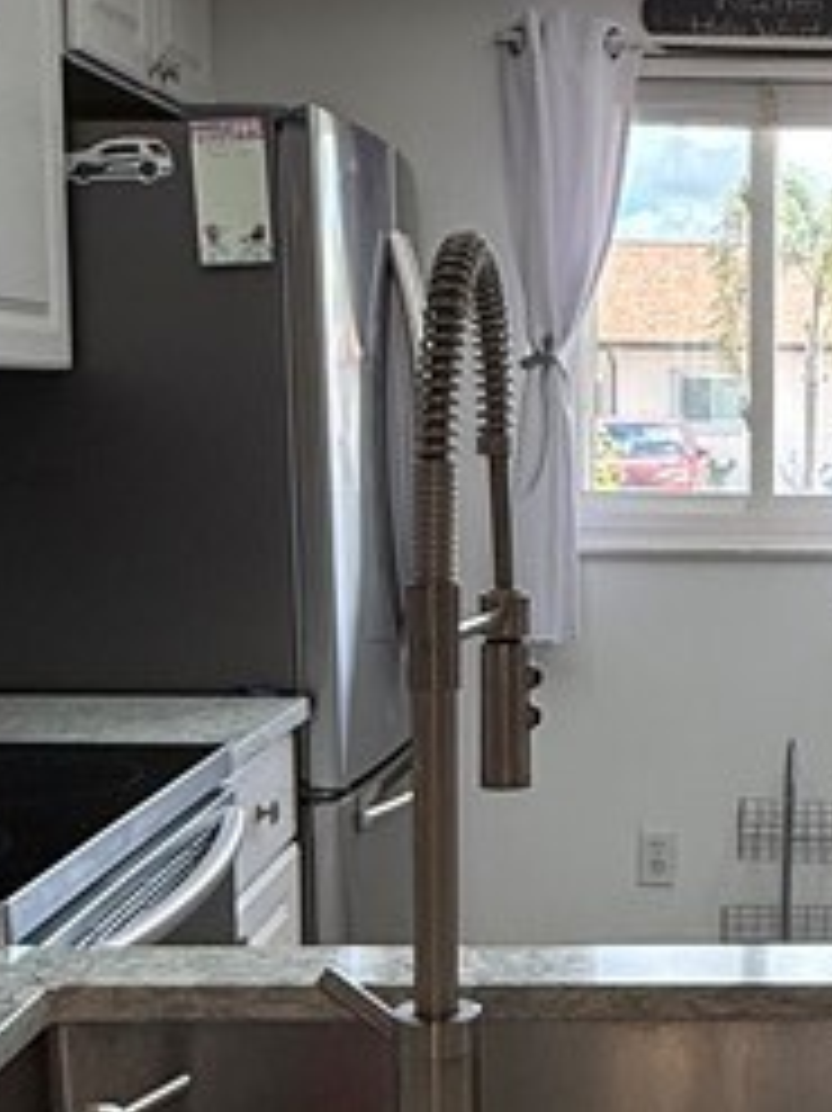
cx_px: 792
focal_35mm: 58
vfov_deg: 33.2
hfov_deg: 24.3
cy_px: 662
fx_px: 1860
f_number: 2.2
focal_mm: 2.22
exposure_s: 1/120
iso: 100
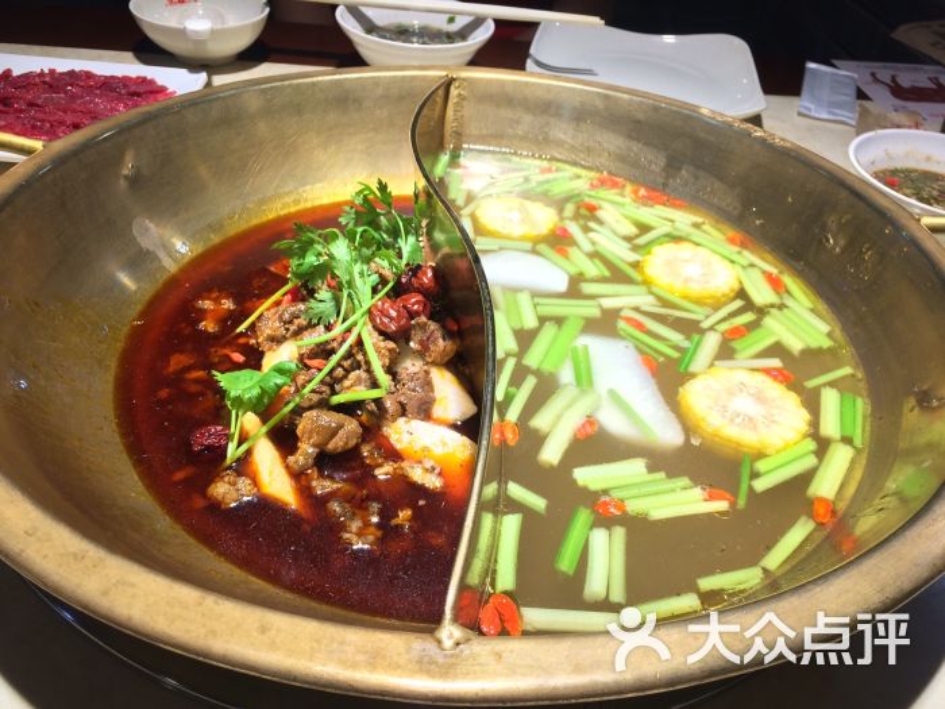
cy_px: 354
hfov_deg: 61.7
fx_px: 792
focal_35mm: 29
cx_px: 472
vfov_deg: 48.2
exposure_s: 1/50
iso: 40
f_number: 2.2
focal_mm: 4.15
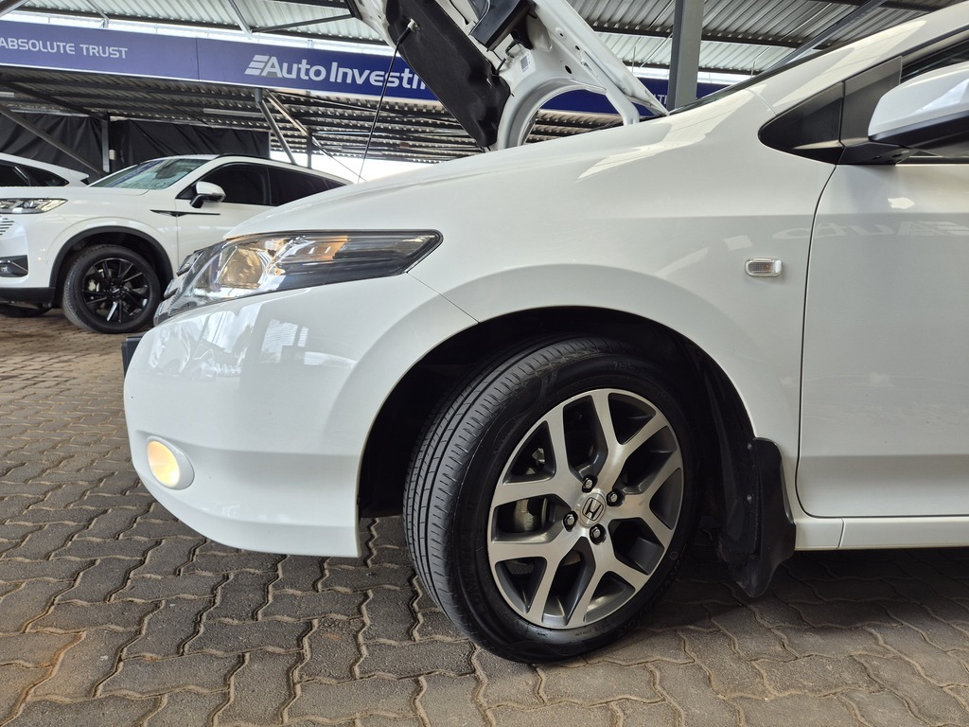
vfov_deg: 58.9
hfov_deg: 73.9
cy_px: 364
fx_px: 644
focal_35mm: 23
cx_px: 484
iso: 50
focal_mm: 5.4
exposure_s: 1/180
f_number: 1.8
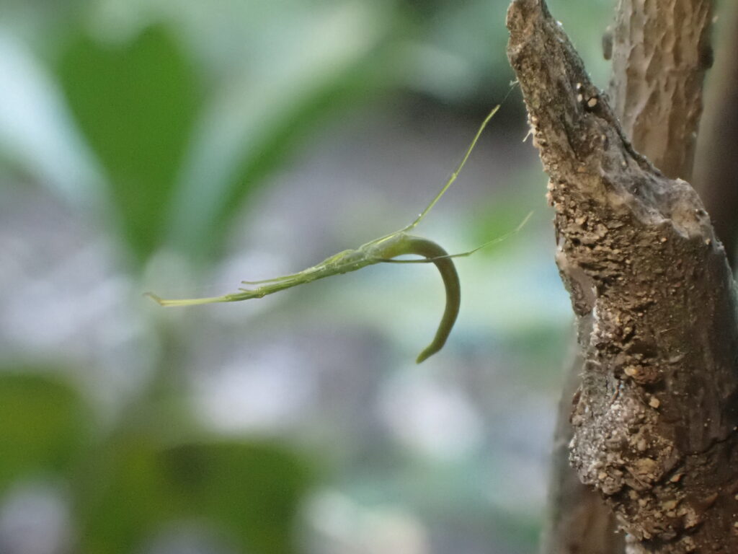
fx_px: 2132
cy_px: 277
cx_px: 369
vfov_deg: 14.8
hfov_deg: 19.6
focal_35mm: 100
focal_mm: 18
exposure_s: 1/60
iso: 1600
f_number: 6.3
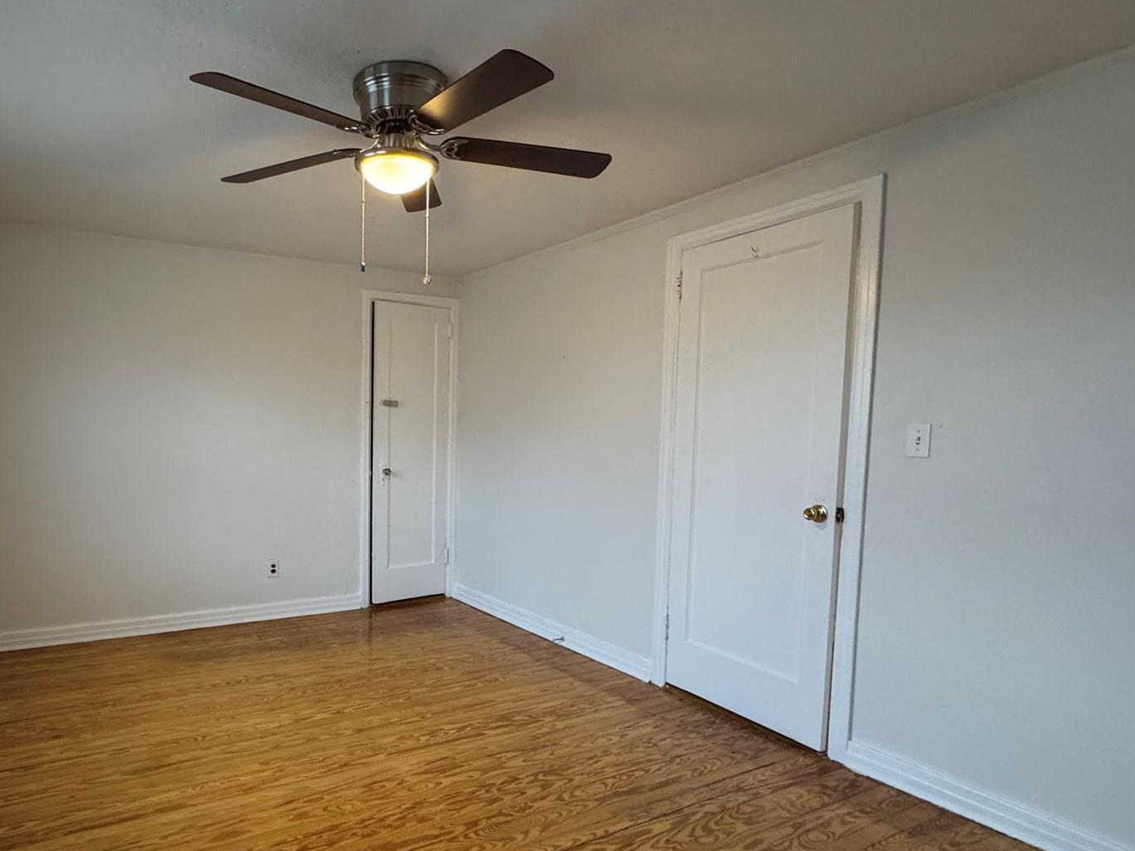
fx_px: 689
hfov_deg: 76.5
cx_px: 378
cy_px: 474
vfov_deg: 63.3
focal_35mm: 21
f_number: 2.2
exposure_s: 1/60
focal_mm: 2.22
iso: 320
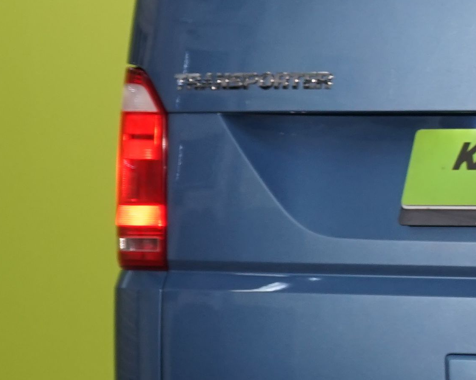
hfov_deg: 5.8
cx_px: 1101
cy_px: 118
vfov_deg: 4.8
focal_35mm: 322
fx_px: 4536
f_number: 5.6
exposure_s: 1/40
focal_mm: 64
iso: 500
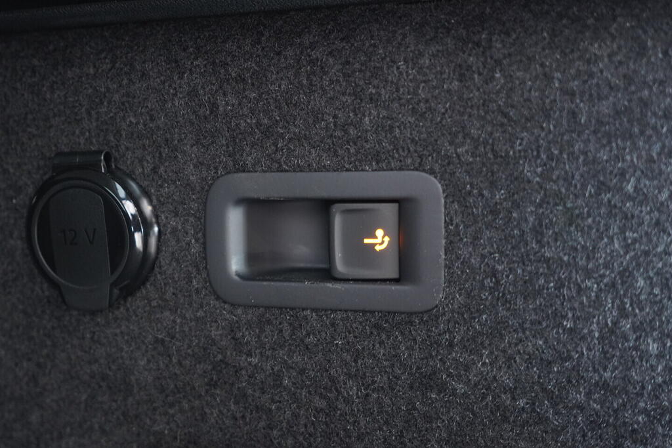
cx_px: 336
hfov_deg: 53.1
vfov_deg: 36.9
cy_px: 224
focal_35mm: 36
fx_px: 672
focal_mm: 24
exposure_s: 1/40
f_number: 2.8
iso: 1250
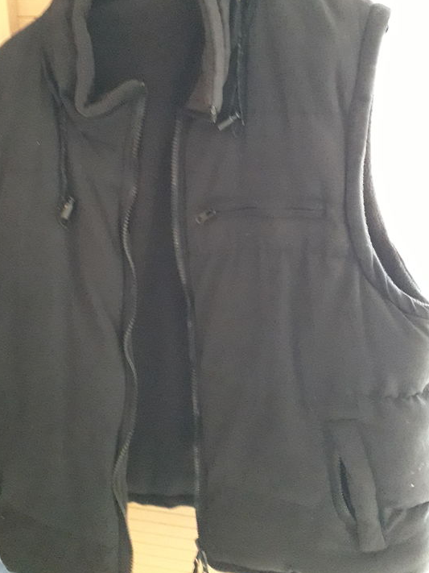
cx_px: 202
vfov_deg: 48.6
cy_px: 226
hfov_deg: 37.7
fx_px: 628
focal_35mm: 38
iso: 640
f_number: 1.9
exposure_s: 1/20
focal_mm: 3.6
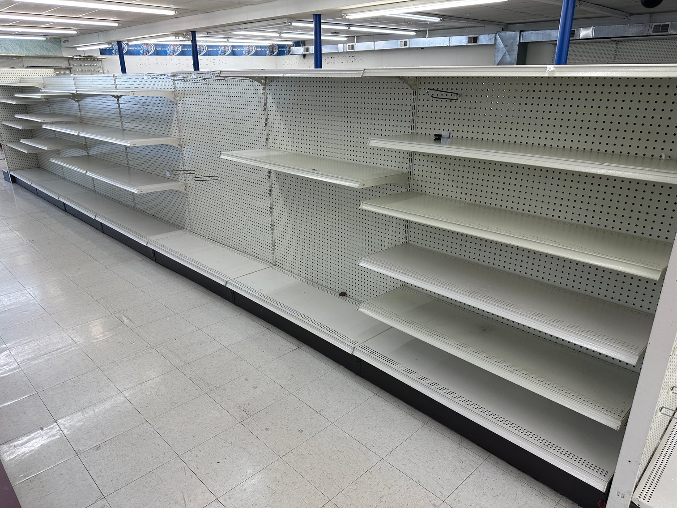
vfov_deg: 56.8
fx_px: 469
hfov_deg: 71.6
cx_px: 338
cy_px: 254
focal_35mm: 24
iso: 80
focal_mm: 6.86
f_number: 1.78
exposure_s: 1/166
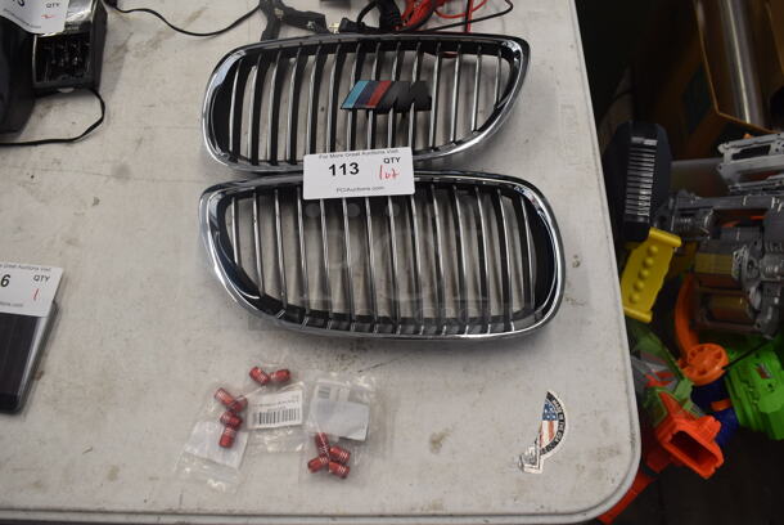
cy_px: 262
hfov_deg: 59.4
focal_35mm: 32
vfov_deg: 41.8
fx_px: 687
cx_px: 392
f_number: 5.6
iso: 400
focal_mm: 21
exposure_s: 1/60
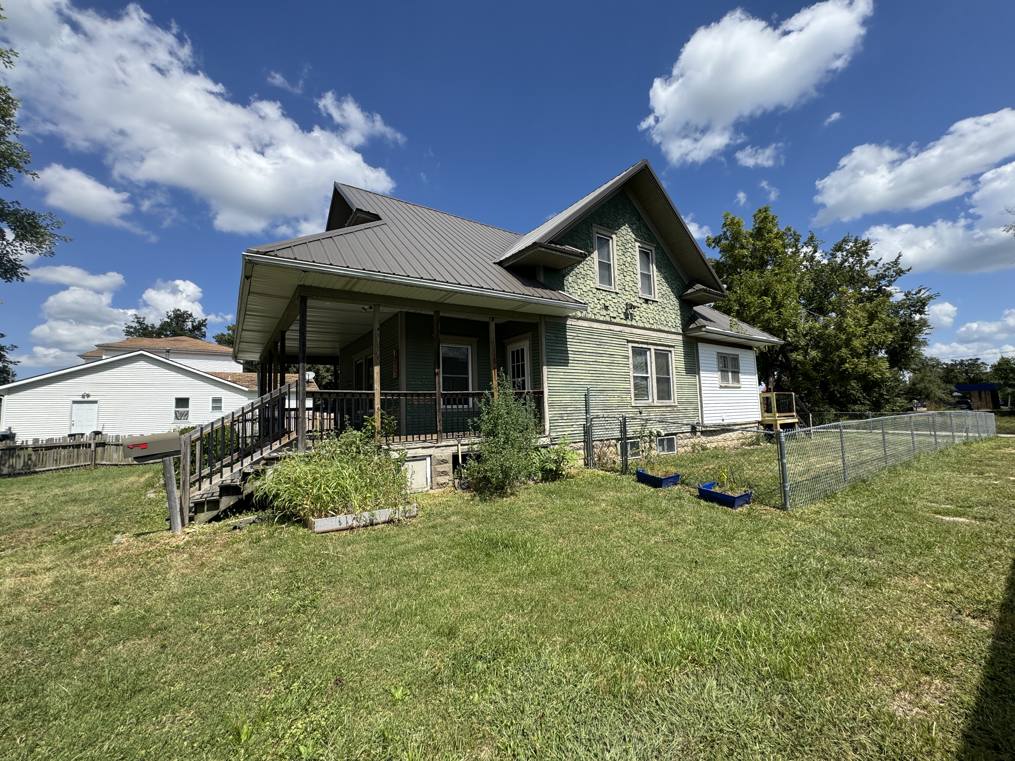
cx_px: 508
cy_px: 380
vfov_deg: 85.7
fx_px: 411
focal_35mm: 14
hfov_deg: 102.1
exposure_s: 1/1567
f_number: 2.2
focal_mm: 2.22
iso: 40
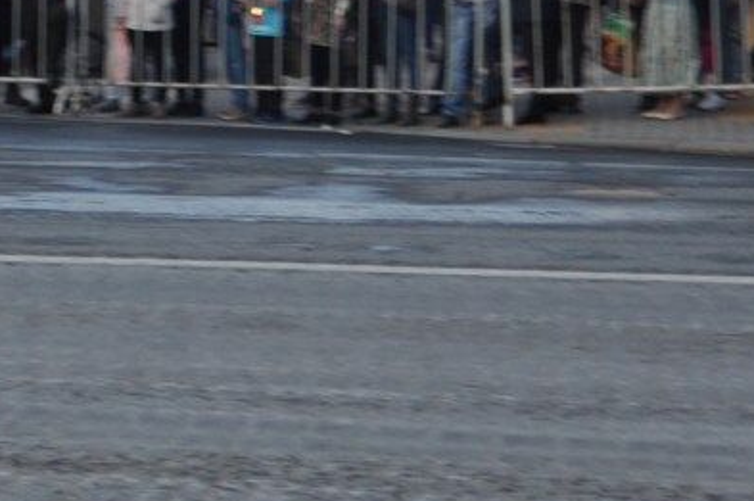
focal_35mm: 172
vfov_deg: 7.9
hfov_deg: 11.2
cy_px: -131
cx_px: -572
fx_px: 3598
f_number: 2.8
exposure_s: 1/160
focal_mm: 22
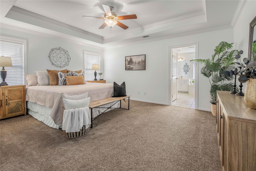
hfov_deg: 100.4
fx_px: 107
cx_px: 128
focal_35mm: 15
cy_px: 86
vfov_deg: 77.3
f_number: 7.1
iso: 250
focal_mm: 15
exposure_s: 1/3
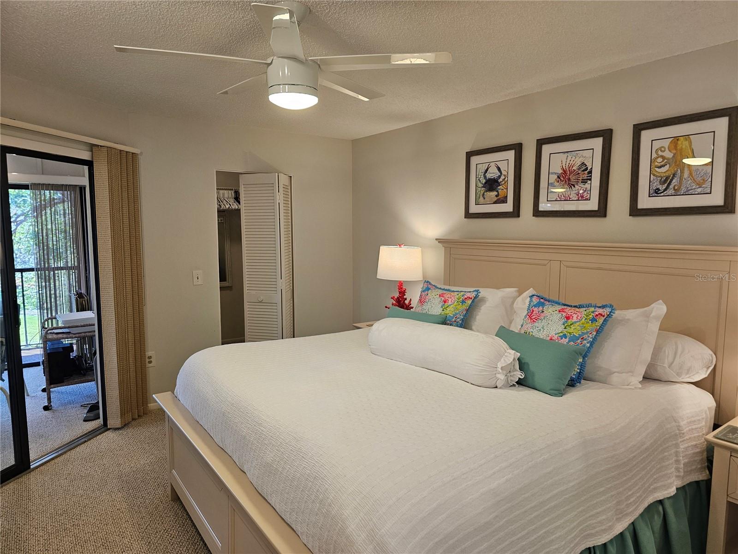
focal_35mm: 23
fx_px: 490
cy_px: 277
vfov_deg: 58.9
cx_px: 369
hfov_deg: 73.9
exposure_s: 1/120
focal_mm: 6.3
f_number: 1.7
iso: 160
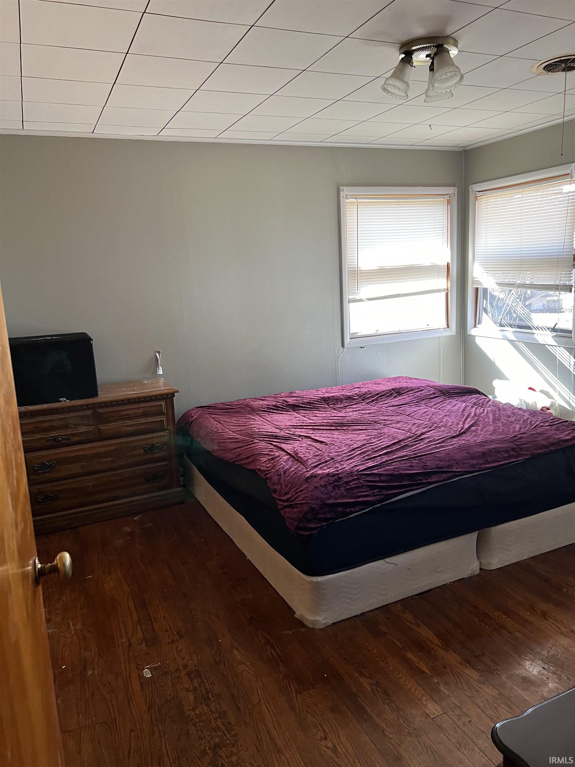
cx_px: 288
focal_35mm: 26
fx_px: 576
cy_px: 384
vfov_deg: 67.3
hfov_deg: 53.1
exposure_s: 1/100
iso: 125
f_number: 1.5
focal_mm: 5.7
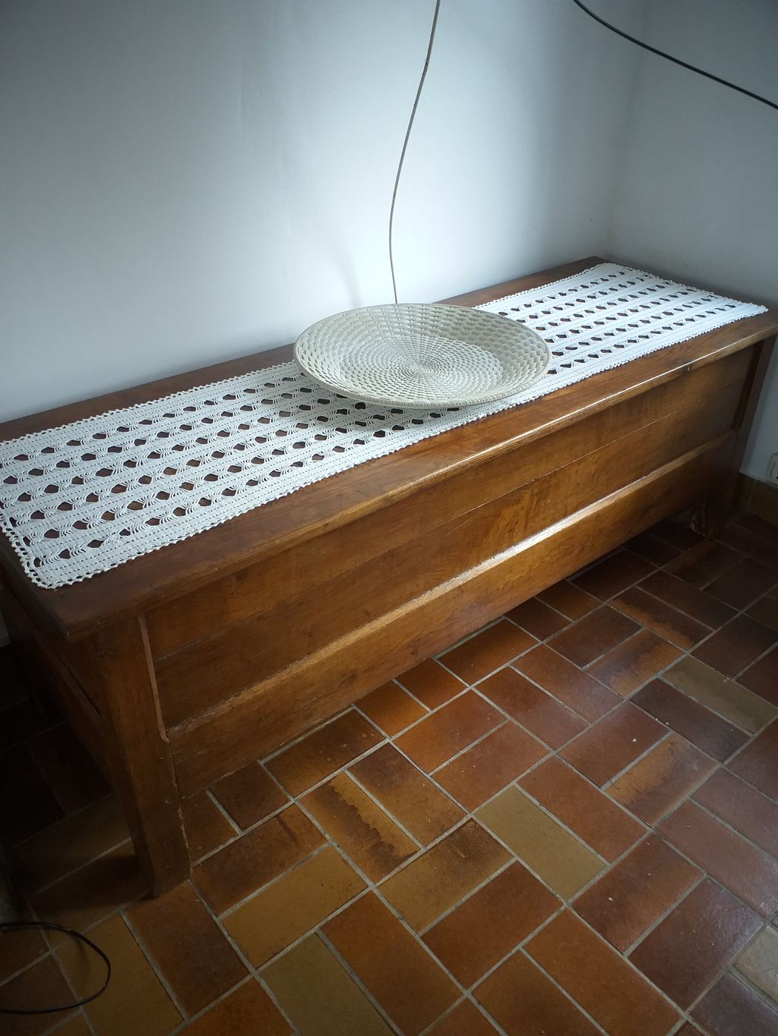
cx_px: 389
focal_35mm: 26
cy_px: 518
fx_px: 779
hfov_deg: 53.1
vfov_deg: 67.3
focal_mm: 3.6
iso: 125
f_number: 1.9
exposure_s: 1/33
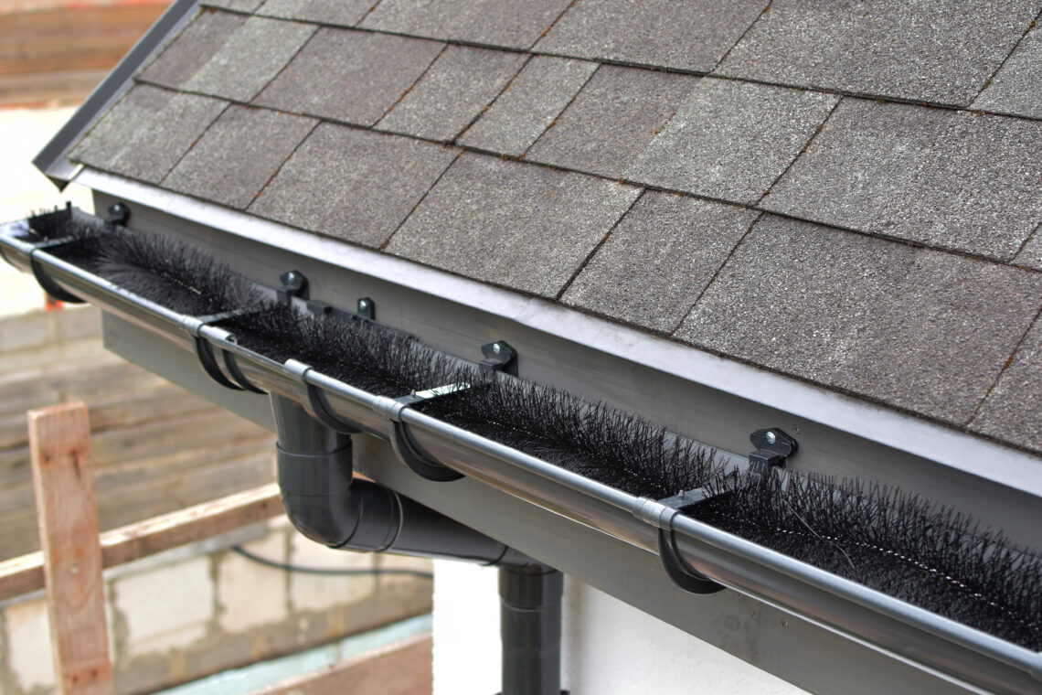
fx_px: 1519
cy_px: 348
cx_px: 521
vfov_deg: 25.8
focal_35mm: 52
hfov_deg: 37.9
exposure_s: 1/80
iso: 200
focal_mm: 35
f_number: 4
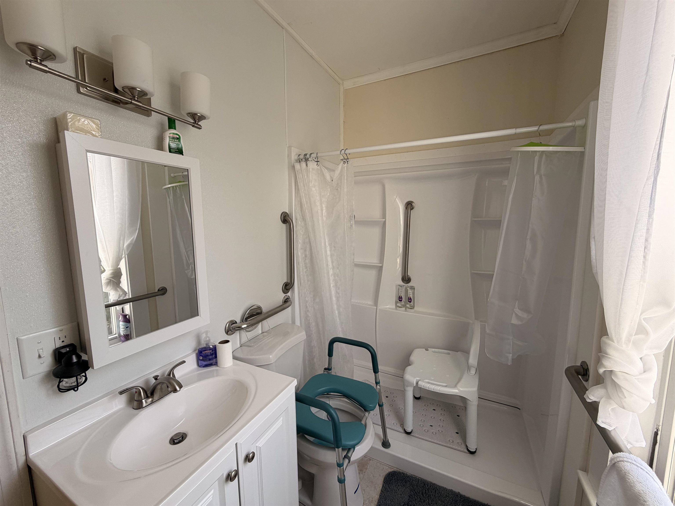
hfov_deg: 102.1
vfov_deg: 85.7
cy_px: 253
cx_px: 338
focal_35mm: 14
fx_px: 273
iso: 64
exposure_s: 1/121
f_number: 2.2
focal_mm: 2.22
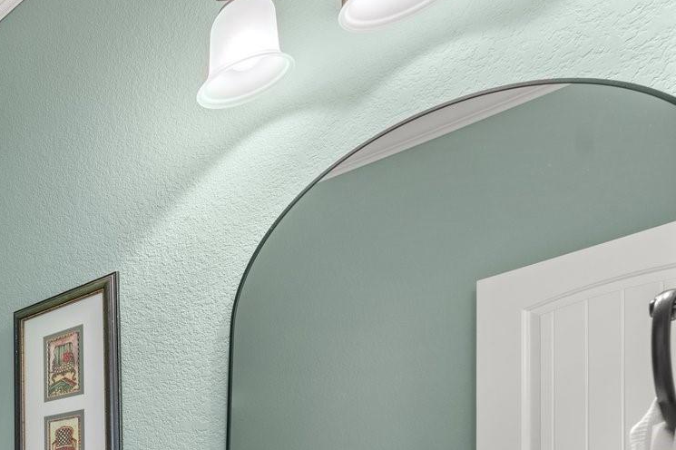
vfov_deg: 33.4
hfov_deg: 36.3
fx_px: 619
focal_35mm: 33
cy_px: 526
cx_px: -210
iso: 100
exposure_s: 1/2
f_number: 8
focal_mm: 12
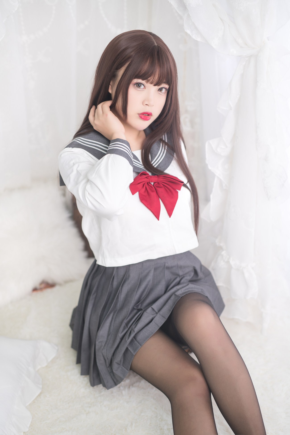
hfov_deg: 27.0
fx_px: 604
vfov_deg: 39.6
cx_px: 145
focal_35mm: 50
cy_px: 218
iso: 125
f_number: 1.8
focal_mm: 50
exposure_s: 1/60
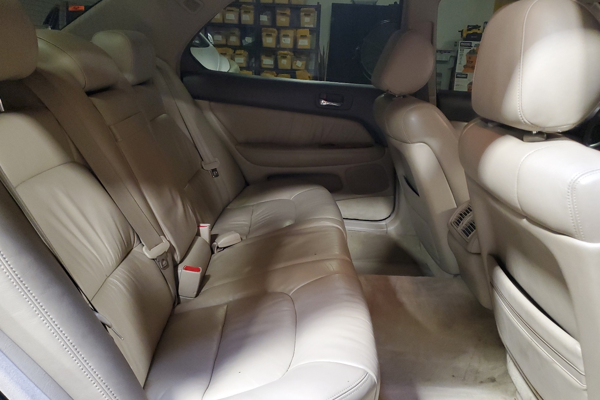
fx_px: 467
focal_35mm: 28
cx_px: 305
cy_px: 202
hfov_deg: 65.5
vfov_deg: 46.4
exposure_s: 1/40
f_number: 1.5
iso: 349
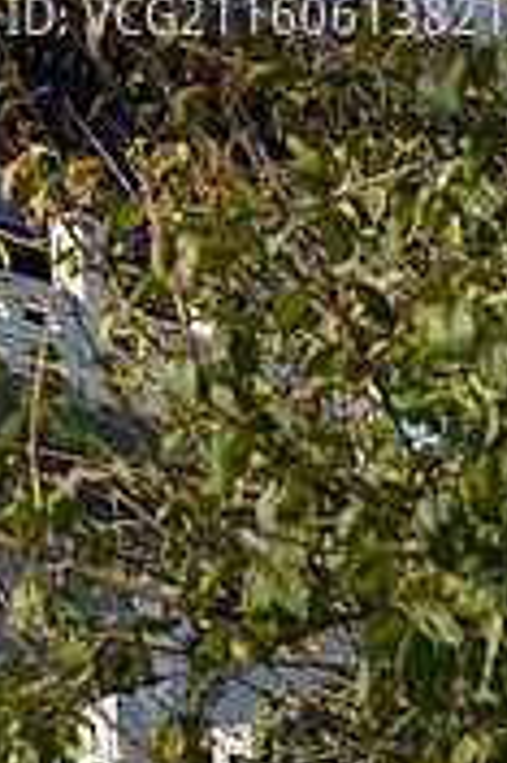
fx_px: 4233
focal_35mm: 200
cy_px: -815
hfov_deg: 6.6
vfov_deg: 9.5
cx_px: -529
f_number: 8
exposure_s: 1/200
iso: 100
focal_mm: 44
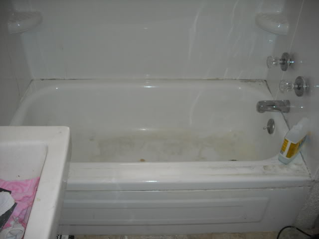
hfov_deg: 49.0
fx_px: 350
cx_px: 160
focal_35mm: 38
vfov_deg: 37.7
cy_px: 120
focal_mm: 6.2
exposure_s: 1/100
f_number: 2.8
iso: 100
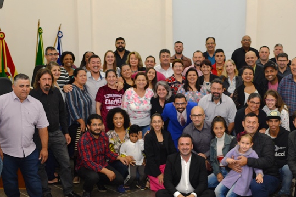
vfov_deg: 23.7
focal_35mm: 57
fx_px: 468
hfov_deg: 35.0
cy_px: 116
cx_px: 173
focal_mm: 20
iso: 450
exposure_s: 1/60
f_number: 4
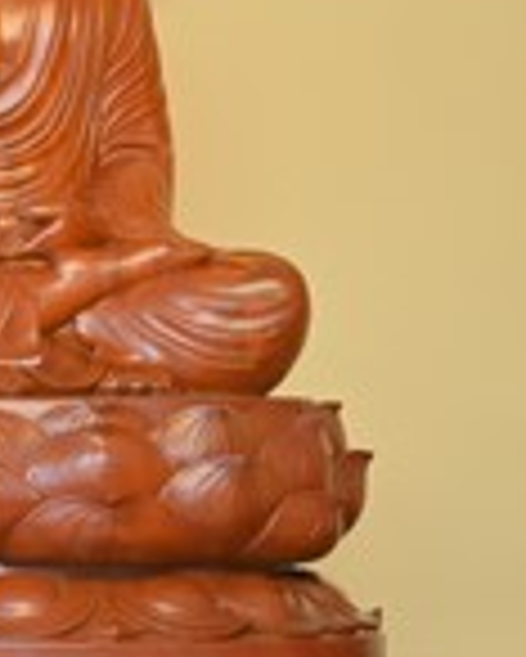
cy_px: 493
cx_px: -539
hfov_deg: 5.6
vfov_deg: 7.1
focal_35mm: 271
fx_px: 5268
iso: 800
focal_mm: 65
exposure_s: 1/125
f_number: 4.5
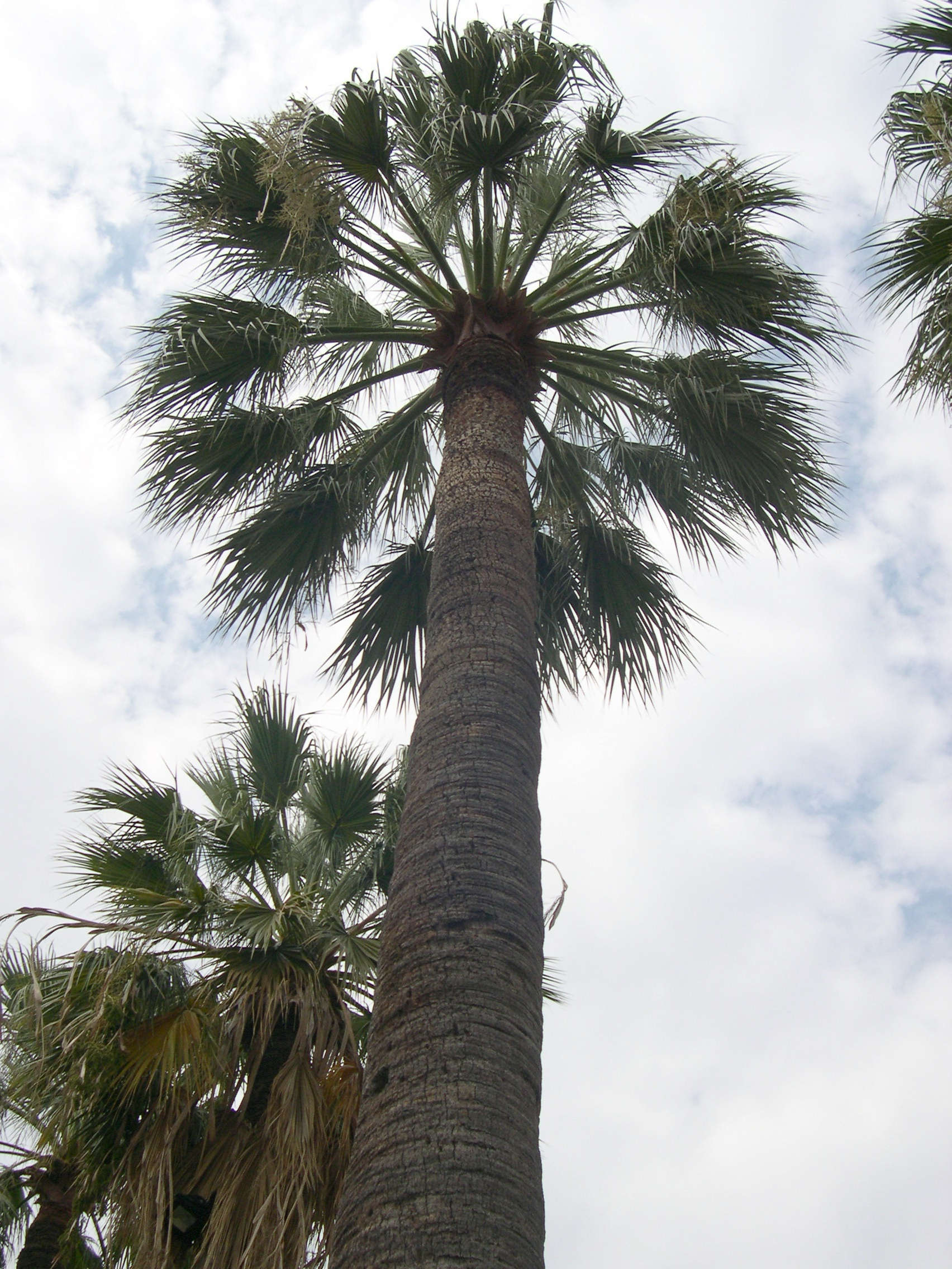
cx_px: 476
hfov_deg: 37.7
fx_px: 1393
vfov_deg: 49.0
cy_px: 634
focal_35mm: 38
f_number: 7.6
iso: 100
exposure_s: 1/248
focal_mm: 8
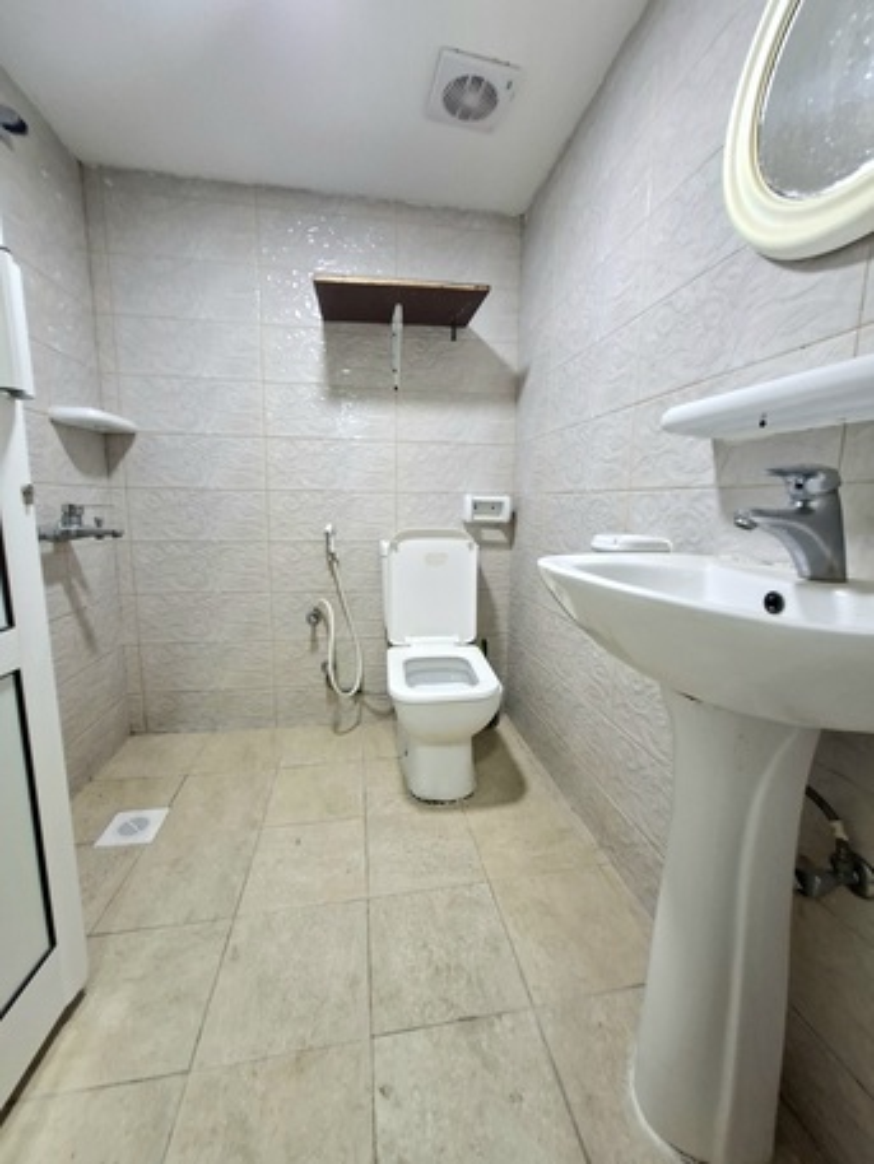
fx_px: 437
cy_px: 582
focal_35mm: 13
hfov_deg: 89.9
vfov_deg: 106.2
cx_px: 437
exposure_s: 1/30
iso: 200
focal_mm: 1.74
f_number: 2.2
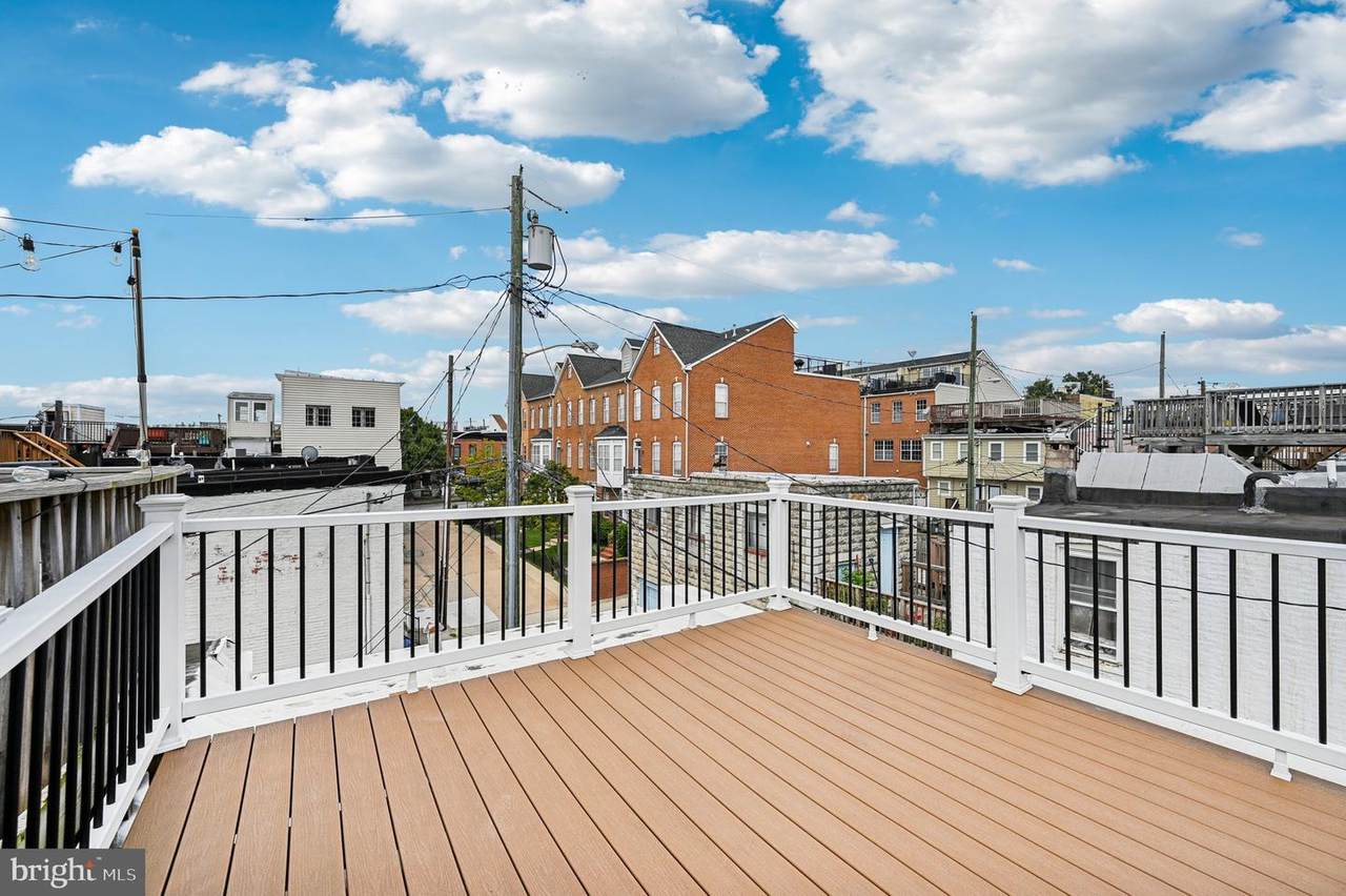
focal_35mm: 14
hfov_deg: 104.3
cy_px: 448
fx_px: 523
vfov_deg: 81.1
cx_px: 673
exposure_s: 1/320
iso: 100
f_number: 8
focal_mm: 14
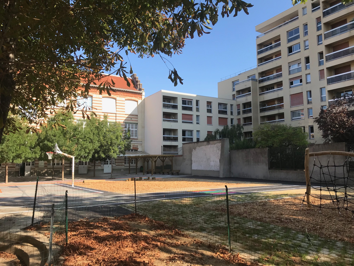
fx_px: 286
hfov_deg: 63.4
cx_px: 177
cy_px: 133
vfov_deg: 49.7
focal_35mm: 28
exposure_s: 1/958
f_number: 1.8
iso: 20
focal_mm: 3.99
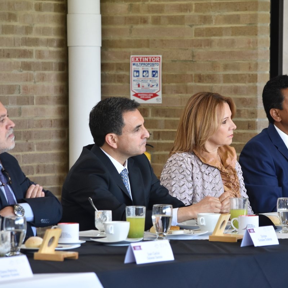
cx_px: 158
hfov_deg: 7.0
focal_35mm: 250
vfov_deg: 7.0
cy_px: 145
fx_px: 2353
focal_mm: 130
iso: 800
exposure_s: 1/125
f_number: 5.6
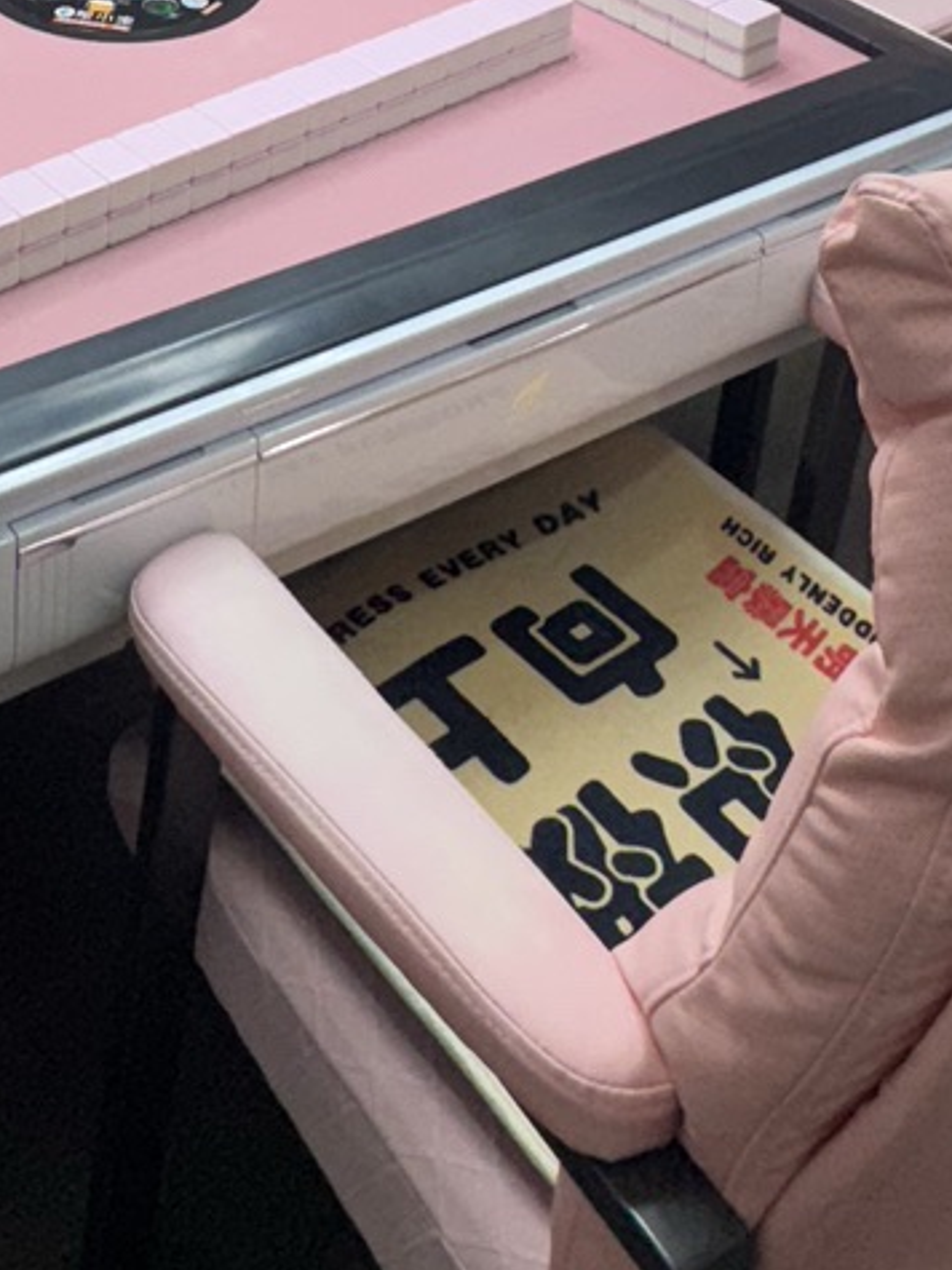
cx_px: 142
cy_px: -586
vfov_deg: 25.5
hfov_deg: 24.3
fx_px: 2164
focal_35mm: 59
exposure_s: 1/100
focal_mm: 2.22
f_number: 2.2
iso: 50
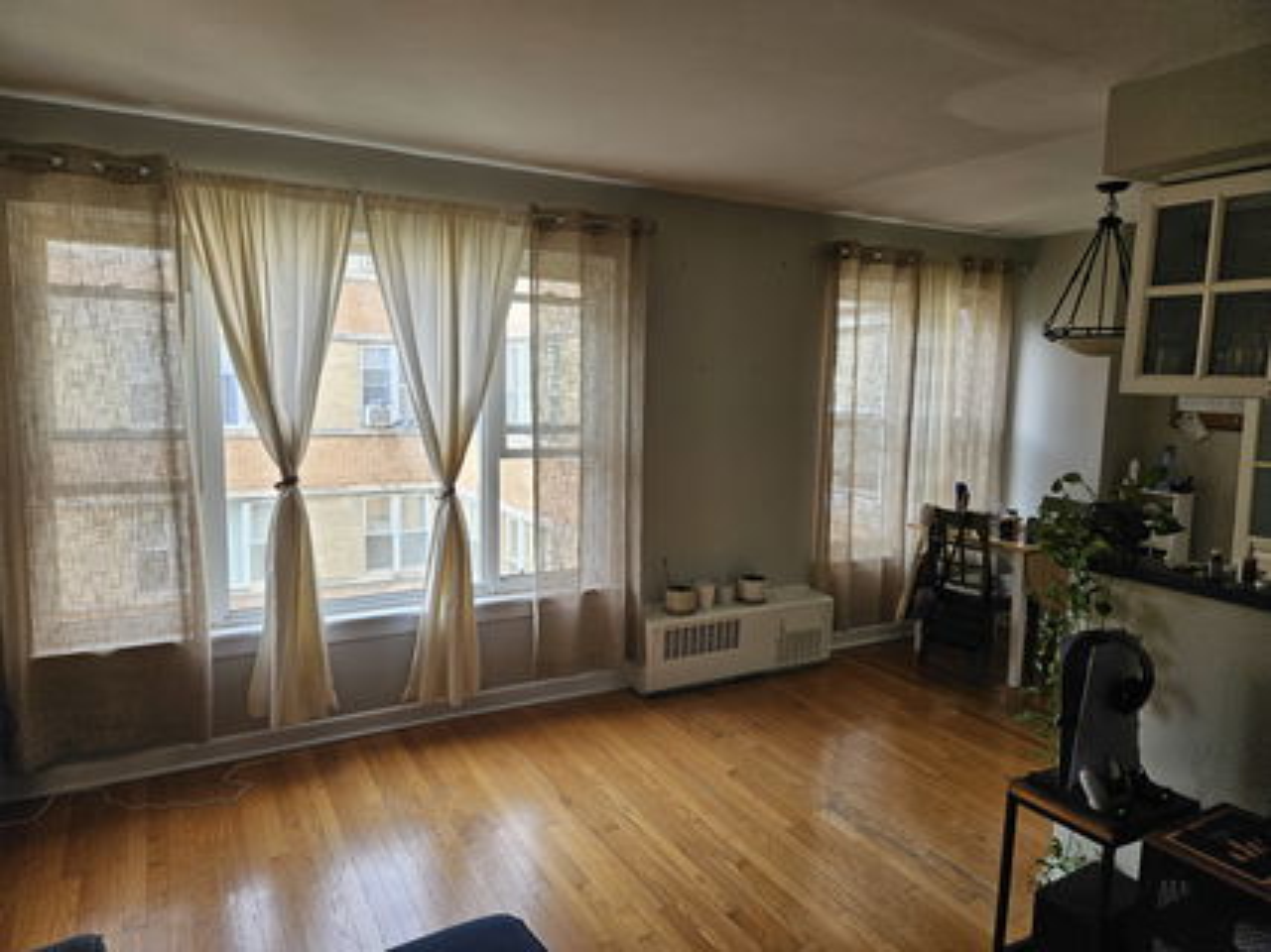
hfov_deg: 73.9
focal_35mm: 23
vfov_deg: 58.9
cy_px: 476
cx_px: 636
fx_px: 844
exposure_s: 1/359
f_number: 1.8
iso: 100
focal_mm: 5.4
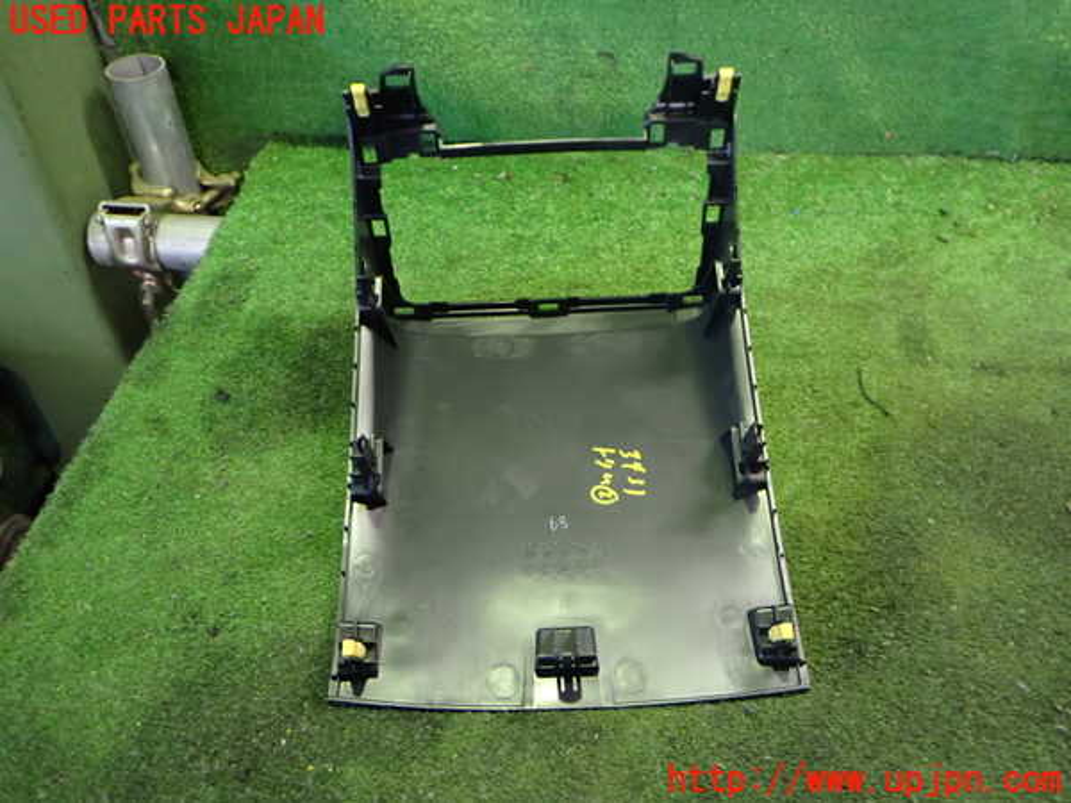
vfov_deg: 46.8
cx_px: 536
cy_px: 402
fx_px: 928
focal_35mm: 30
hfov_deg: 60.0
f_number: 2.3
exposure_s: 1/25
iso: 800
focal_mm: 5.4
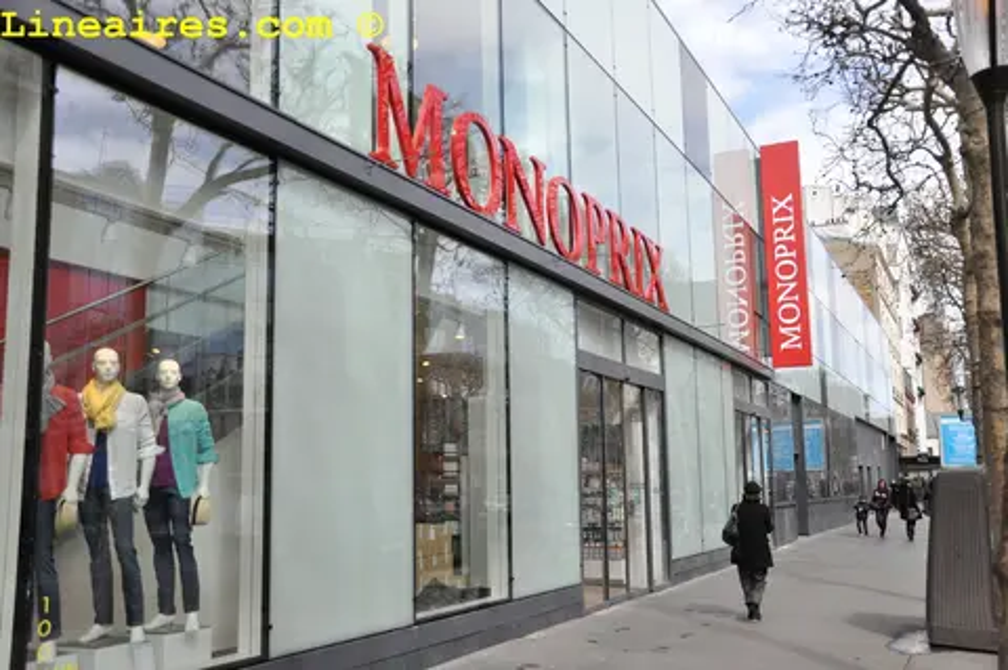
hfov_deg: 53.2
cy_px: 335
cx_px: 504
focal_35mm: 36
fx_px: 1007
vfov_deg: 36.8
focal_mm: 24
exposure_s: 1/4000
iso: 800
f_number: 3.8
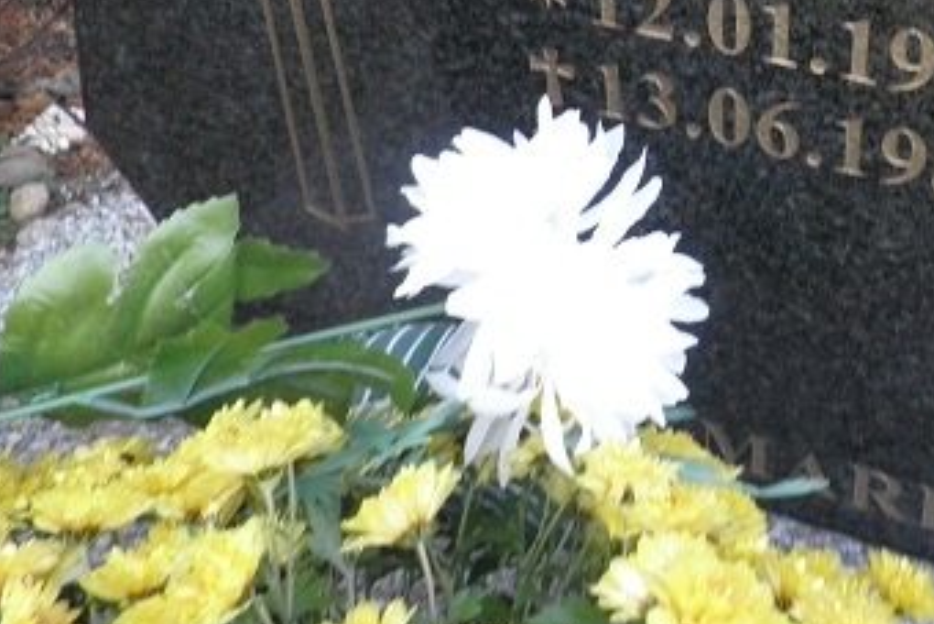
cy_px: -19
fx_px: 1220
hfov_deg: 39.8
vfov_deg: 26.9
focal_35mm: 47
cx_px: 780
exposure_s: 1/30
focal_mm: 4.3
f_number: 3.3
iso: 160
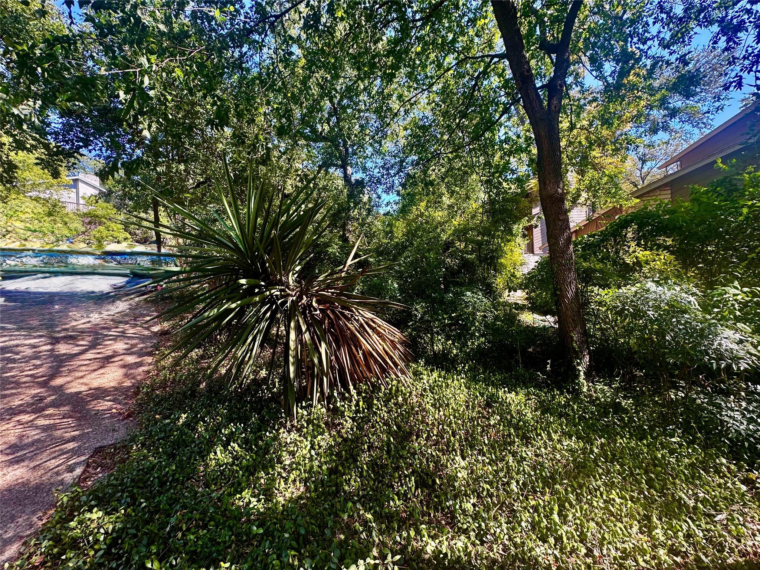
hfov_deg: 102.1
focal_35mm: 14
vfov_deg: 85.7
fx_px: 307
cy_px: 285
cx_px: 380
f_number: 2.2
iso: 40
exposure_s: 1/113
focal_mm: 2.22
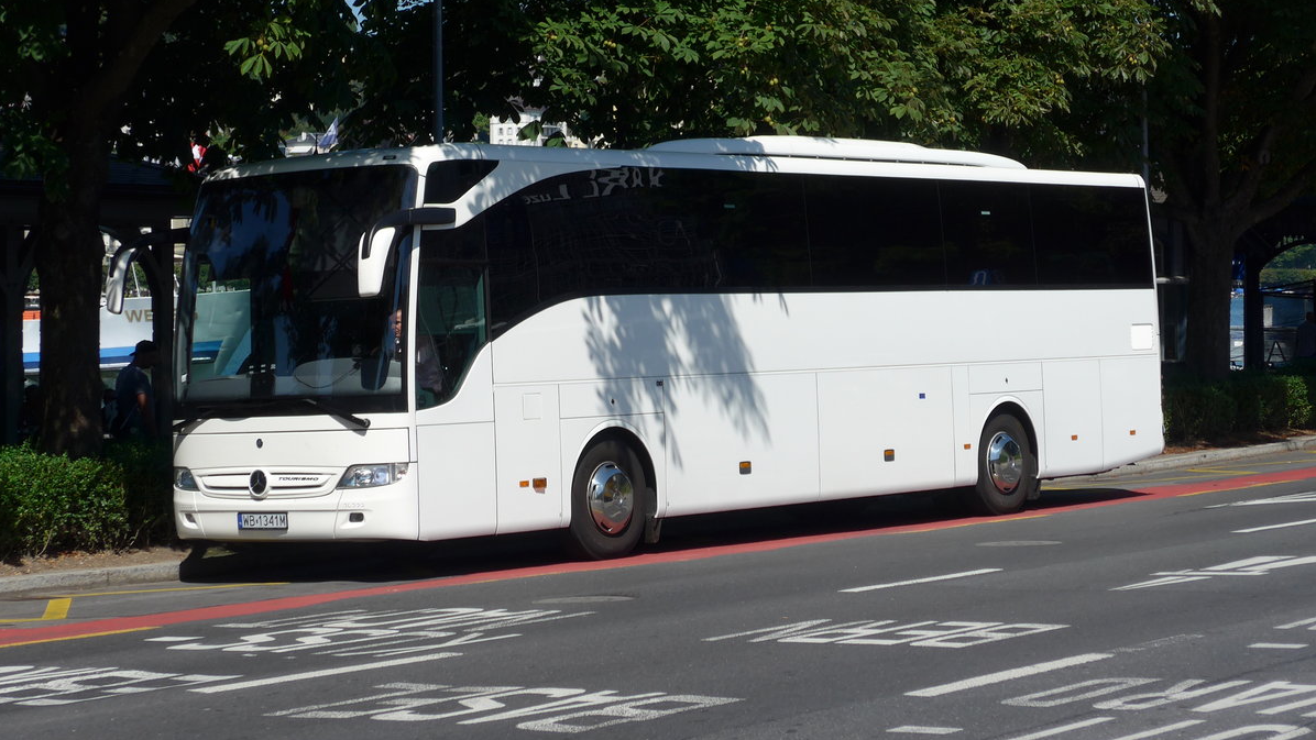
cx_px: 657
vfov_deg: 12.9
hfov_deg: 22.7
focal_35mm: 94
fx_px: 3280
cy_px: 269
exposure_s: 1/800
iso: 80
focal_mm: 17
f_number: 4.5
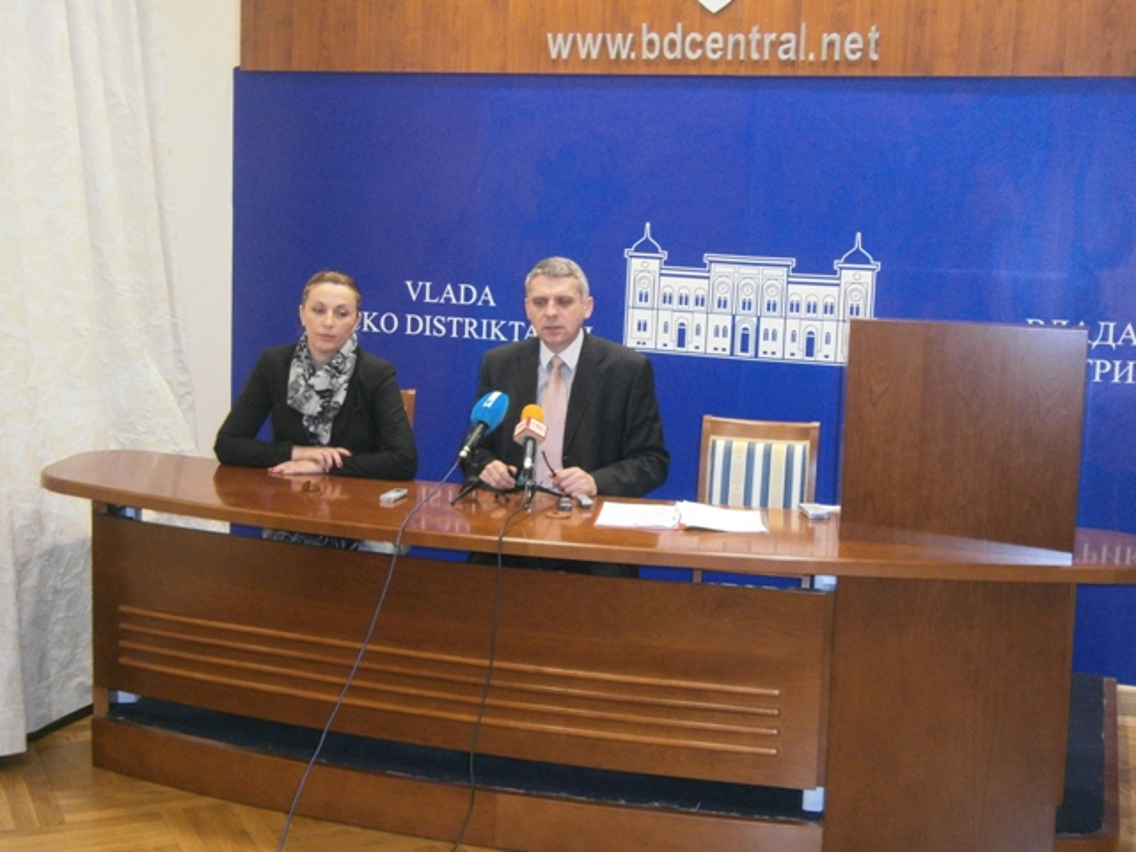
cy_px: 426
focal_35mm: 47
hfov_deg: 40.4
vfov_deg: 30.9
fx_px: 1542
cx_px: 568
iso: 400
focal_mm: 8.3
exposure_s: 1/40
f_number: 3.4
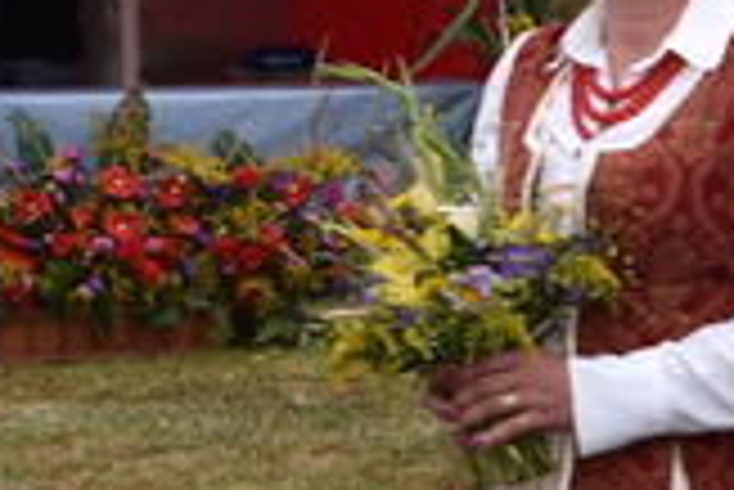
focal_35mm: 207
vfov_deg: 6.6
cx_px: 1662
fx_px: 4224
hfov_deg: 9.1
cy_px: 182
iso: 100
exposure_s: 1/200
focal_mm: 22
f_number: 8
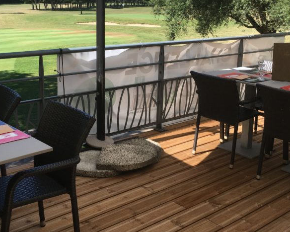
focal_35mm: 48
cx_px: 121
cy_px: 77
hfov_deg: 38.7
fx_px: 412
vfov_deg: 31.2
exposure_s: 1/1012
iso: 25
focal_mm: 4.15
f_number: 2.2
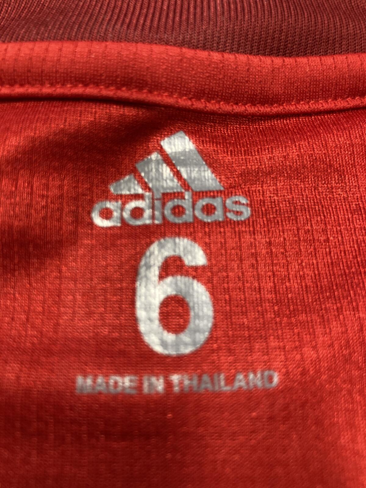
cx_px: 183
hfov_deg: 49.7
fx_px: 395
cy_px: 244
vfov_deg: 63.4
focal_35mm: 28
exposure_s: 1/50
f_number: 1.8
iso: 200
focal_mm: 3.99
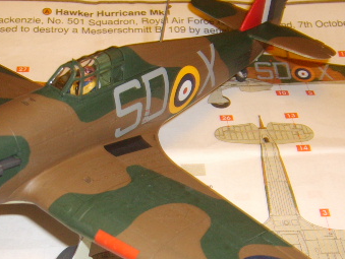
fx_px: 658
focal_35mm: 66
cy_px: 195
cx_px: 133
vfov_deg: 22.1
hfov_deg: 29.3
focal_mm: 5.8
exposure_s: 1/45
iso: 100
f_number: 2.8
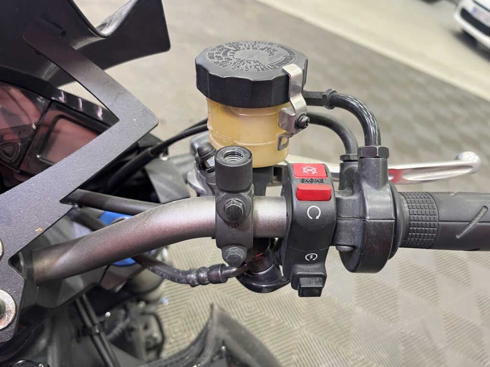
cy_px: 184
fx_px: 368
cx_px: 245
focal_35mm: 26
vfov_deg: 53.1
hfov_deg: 67.3
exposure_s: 1/50
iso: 125
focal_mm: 5.1
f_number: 1.6
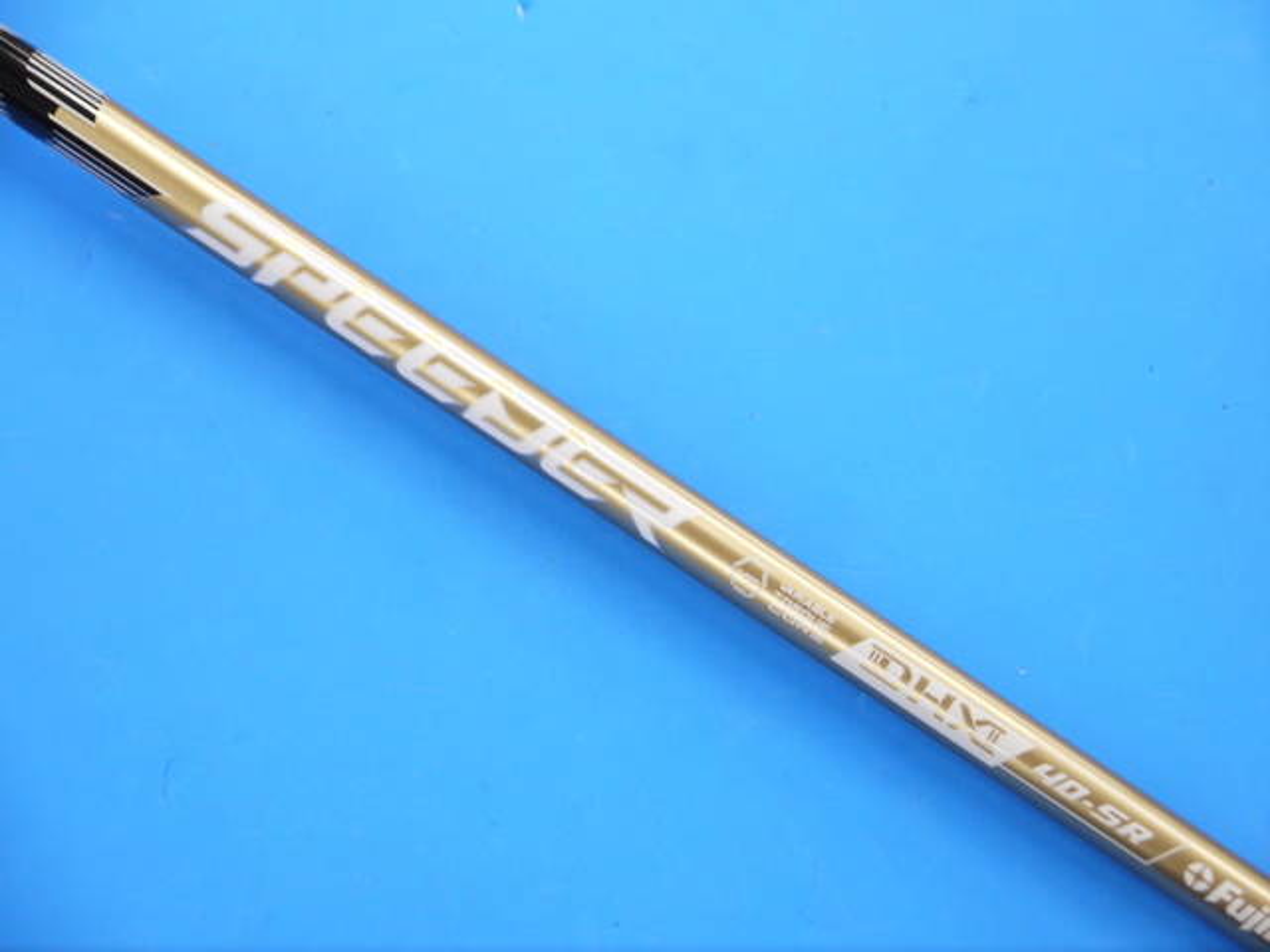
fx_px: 3082
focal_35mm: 84
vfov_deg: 17.6
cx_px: 635
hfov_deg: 23.3
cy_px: 476
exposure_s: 1/80
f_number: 5.6
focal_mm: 42
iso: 640
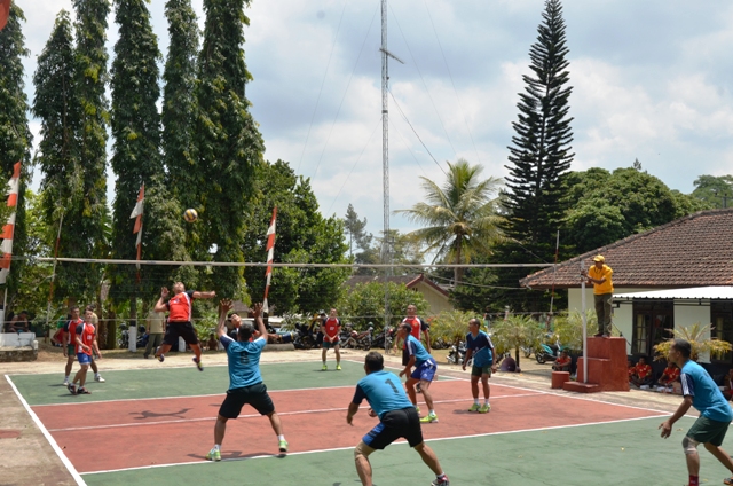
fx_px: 762
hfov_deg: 51.4
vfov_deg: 35.3
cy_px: 243
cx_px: 366
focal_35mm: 38
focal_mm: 25
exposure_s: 1/125
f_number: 10
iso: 100
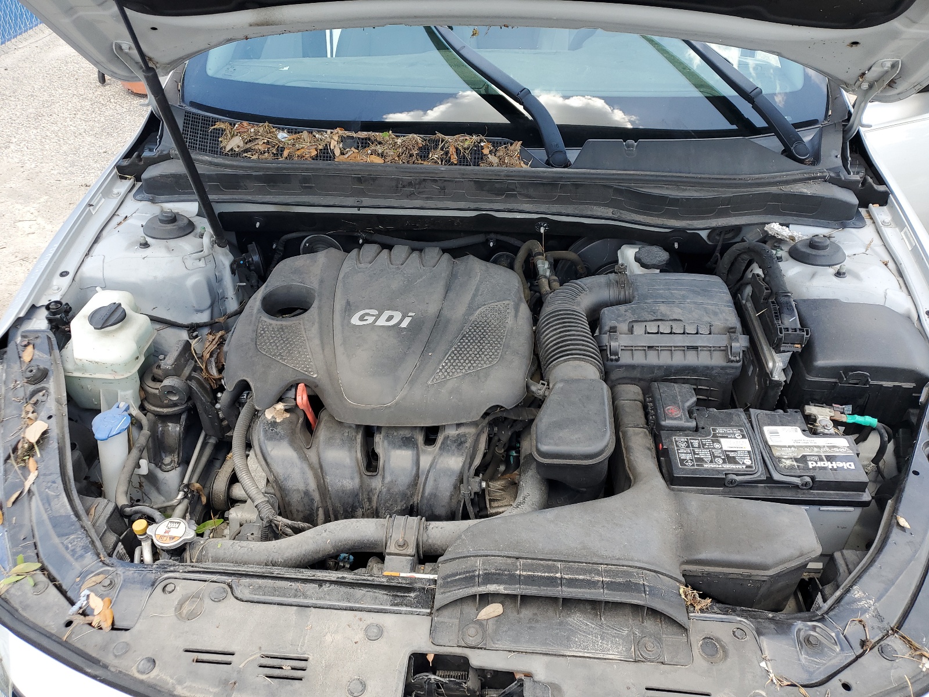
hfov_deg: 67.3
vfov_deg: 53.1
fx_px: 698
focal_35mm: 26
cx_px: 464
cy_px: 348
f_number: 1.5
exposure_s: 1/385
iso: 50
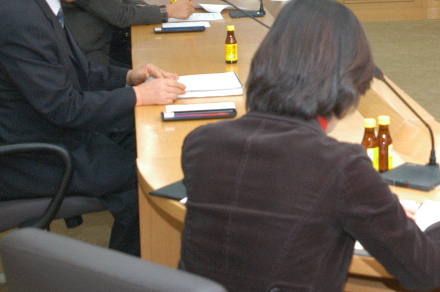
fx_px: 1099
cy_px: -2
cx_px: 394
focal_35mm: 90
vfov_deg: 14.9
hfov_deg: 22.1
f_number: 7.1
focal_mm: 28
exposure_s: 1/60
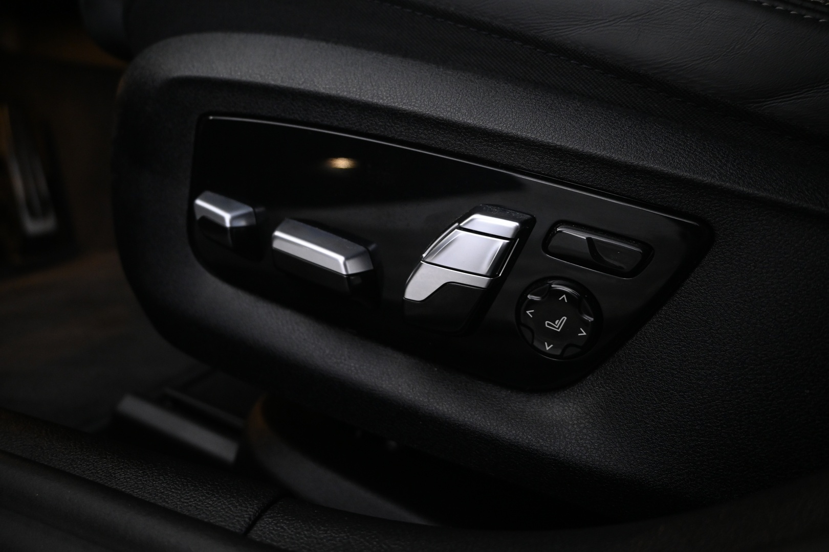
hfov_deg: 63.2
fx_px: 674
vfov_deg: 44.6
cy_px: 276
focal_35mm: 29
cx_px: 414
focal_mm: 19.5
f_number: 3.8
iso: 1600
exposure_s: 1/15
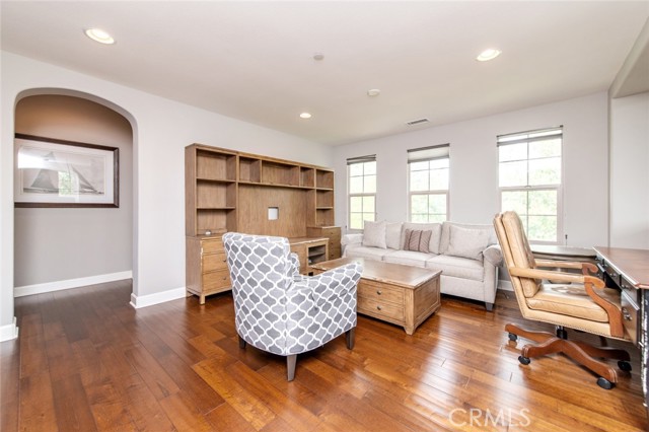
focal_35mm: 14
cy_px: 216
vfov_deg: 81.1
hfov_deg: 104.3
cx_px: 324
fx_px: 252
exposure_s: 1/80
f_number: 4
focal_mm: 14
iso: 200
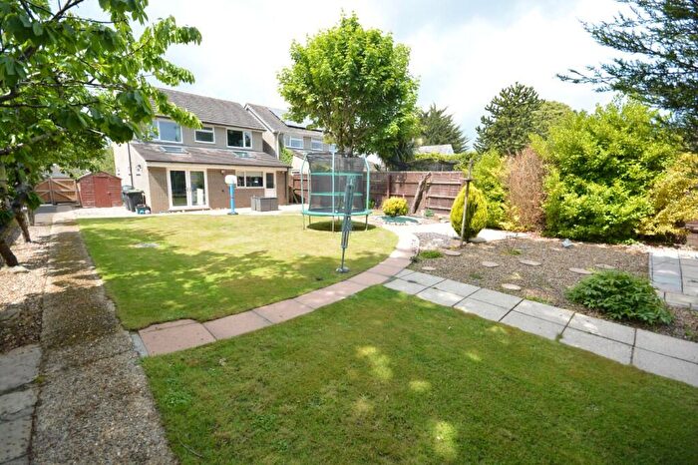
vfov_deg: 77.3
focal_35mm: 15
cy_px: 232
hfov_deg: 100.4
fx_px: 291
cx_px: 349
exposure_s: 1/400
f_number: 8
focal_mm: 10
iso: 400
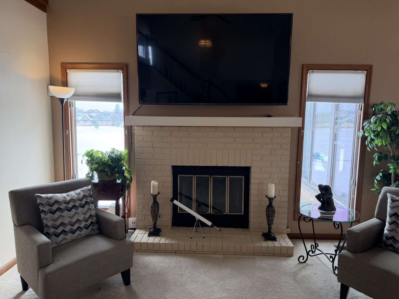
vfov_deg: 56.8
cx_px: 200
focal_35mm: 24
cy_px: 150
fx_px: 277
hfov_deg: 71.6
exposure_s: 1/209
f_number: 1.78
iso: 125
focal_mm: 6.76
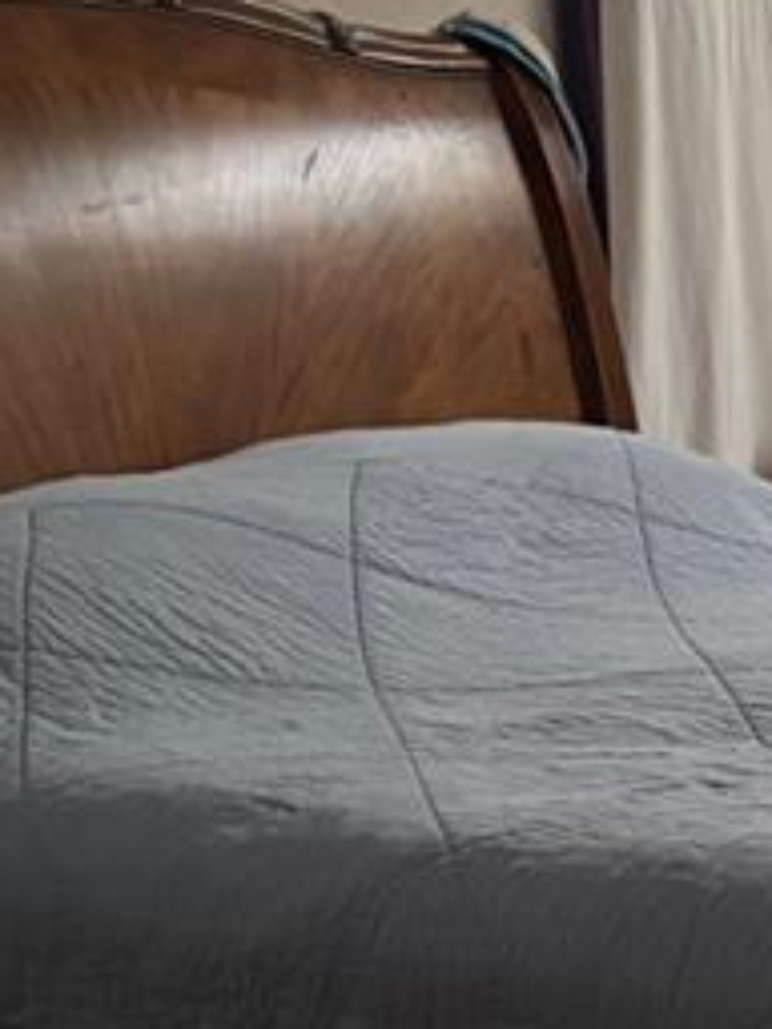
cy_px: 623
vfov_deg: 16.1
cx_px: 1154
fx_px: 3628
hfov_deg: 11.6
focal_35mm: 122
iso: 640
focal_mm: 5.96
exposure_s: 1/30
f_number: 1.6
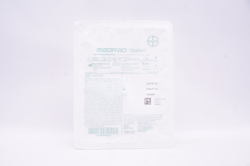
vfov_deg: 47.8
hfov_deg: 67.4
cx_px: 125
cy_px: 83
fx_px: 187
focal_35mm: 27
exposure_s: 1/30
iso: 800
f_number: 11
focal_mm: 18
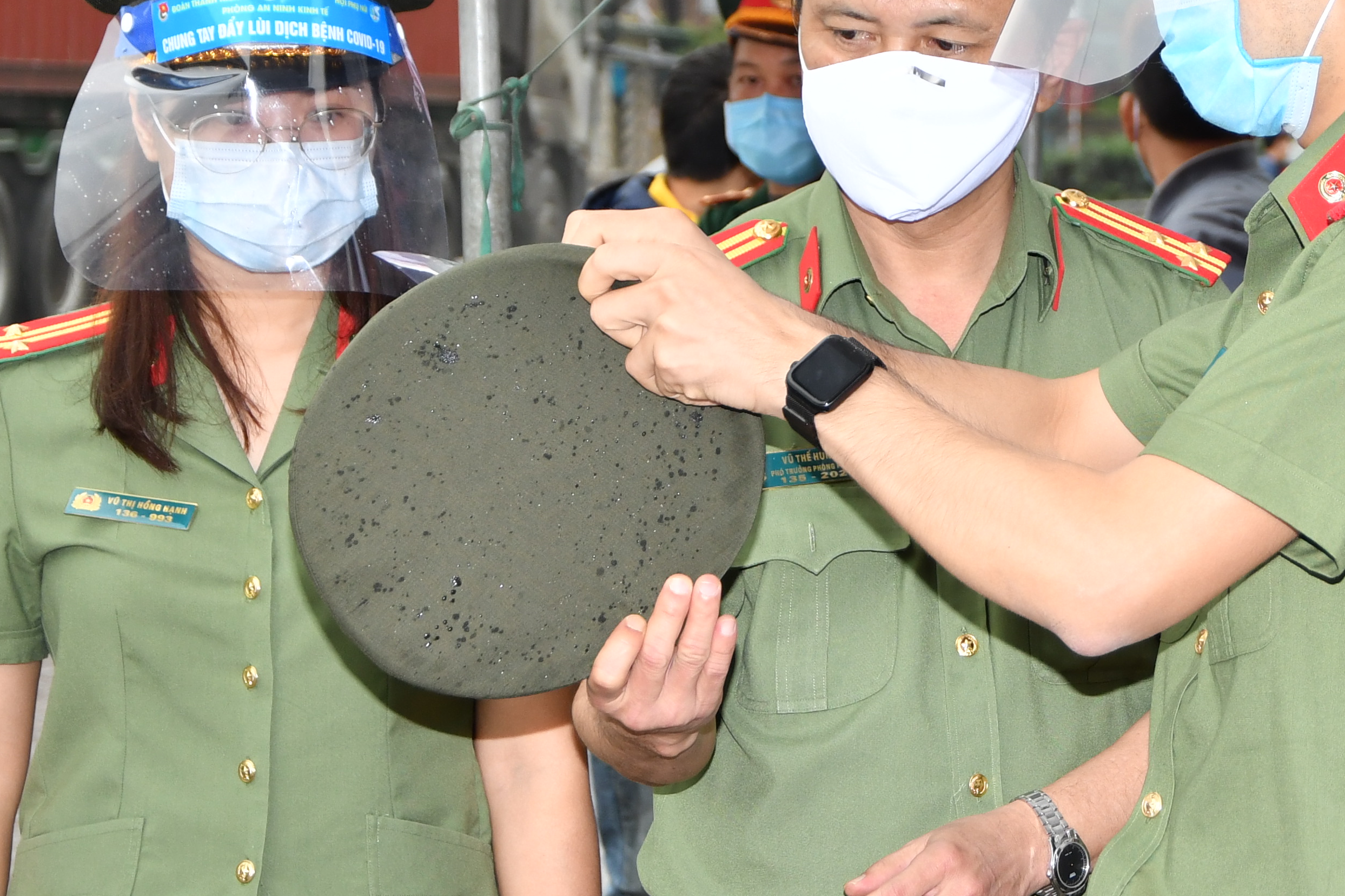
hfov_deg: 13.5
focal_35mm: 151
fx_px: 5646
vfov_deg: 9.1
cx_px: 1192
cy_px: 304
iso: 400
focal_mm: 45
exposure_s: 1/200
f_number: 4.8
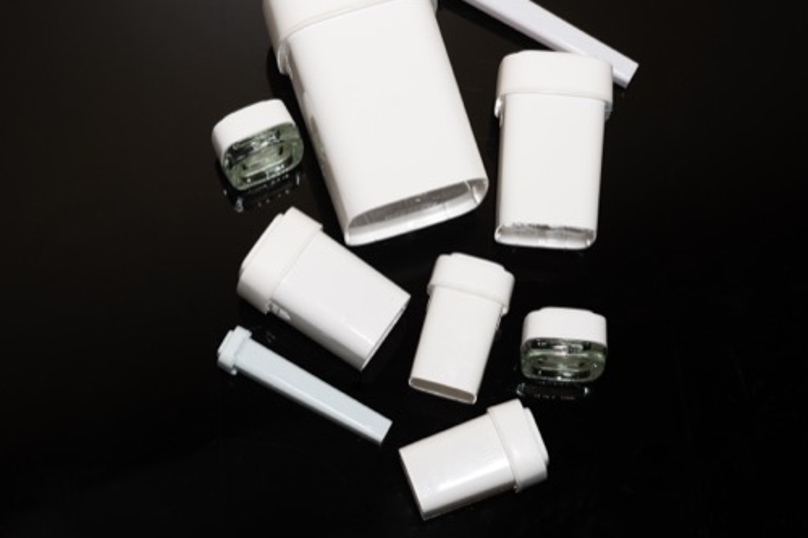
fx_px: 2288
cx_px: 410
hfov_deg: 20.0
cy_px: 228
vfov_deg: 13.4
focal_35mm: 102
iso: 320
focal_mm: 85
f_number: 6.3
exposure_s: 1/160
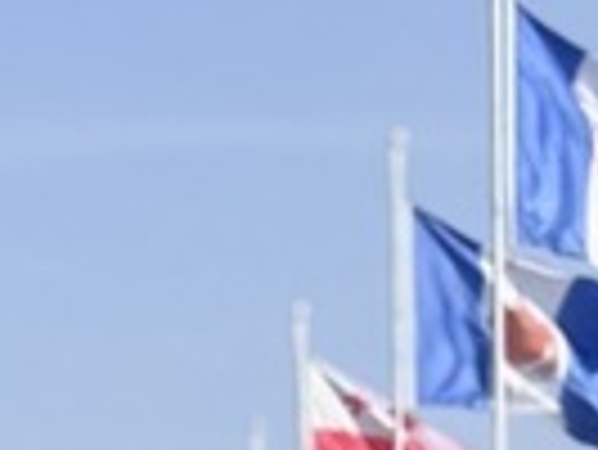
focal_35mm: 288
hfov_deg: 6.9
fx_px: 4980
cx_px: 76
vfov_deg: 4.9
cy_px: 1332
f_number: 1.78
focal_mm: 6.76
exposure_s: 1/3610
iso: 64
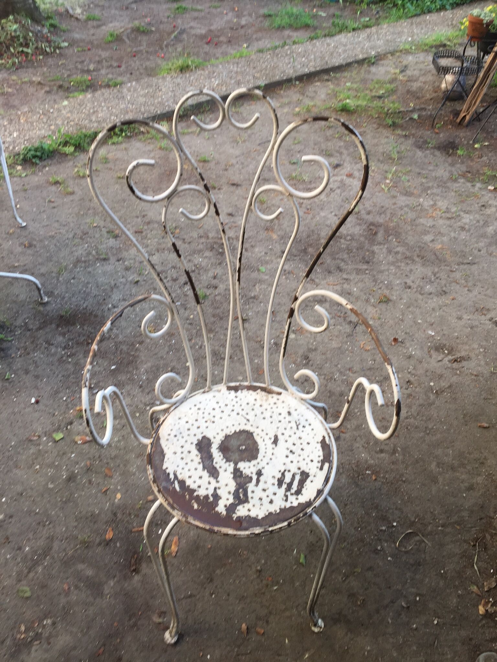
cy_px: 331
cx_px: 248
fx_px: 555
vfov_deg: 61.7
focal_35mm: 29
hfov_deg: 48.2
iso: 40
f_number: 2.2
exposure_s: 1/50
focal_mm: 4.15
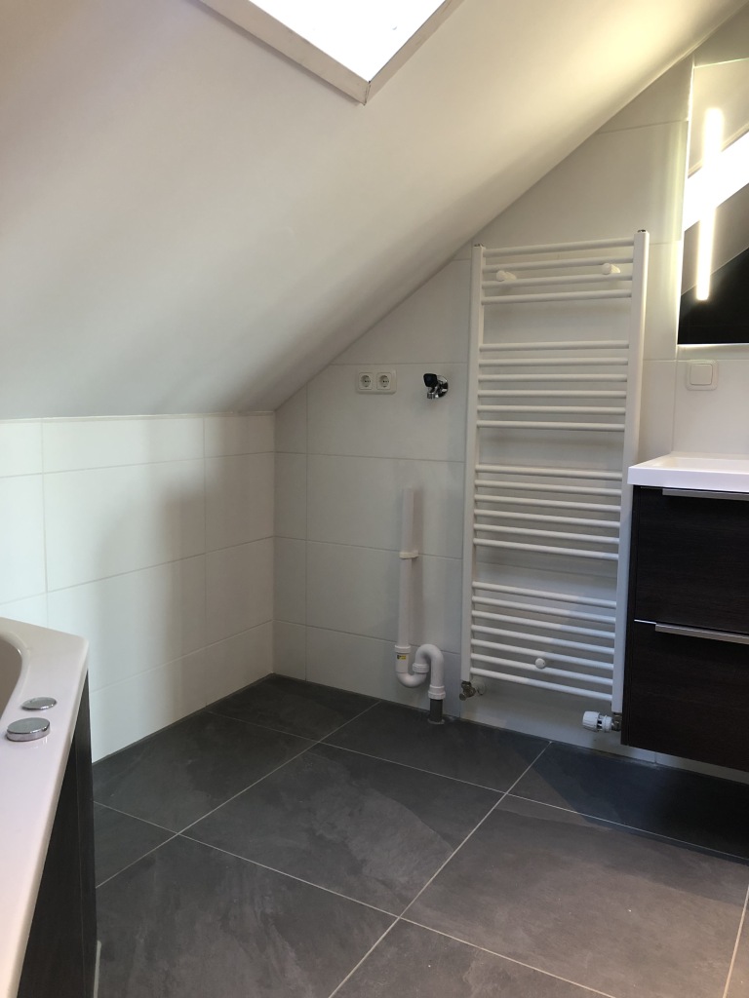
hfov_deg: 49.7
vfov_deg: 63.4
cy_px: 499
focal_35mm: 28
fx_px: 808
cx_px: 374
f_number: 1.8
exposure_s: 1/17
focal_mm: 3.99
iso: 80
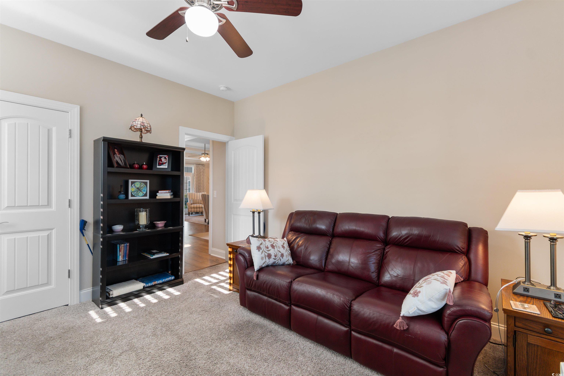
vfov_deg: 77.3
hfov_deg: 100.4
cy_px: 188
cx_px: 282
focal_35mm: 15
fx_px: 235
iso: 100
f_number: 4.5
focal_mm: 10
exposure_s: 1/20
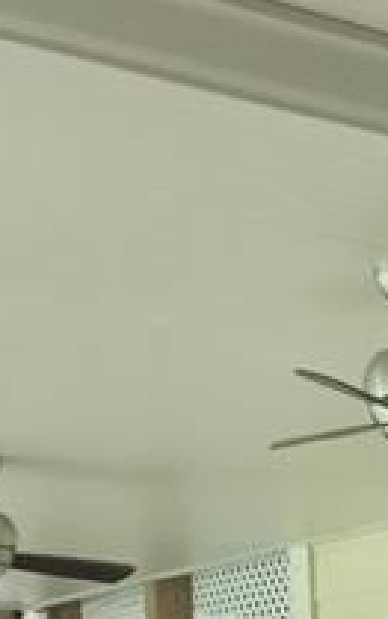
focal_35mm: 113
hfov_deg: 10.7
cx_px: 740
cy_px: 897
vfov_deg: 16.9
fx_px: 1908
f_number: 2.2
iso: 40
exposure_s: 1/120
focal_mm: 4.15
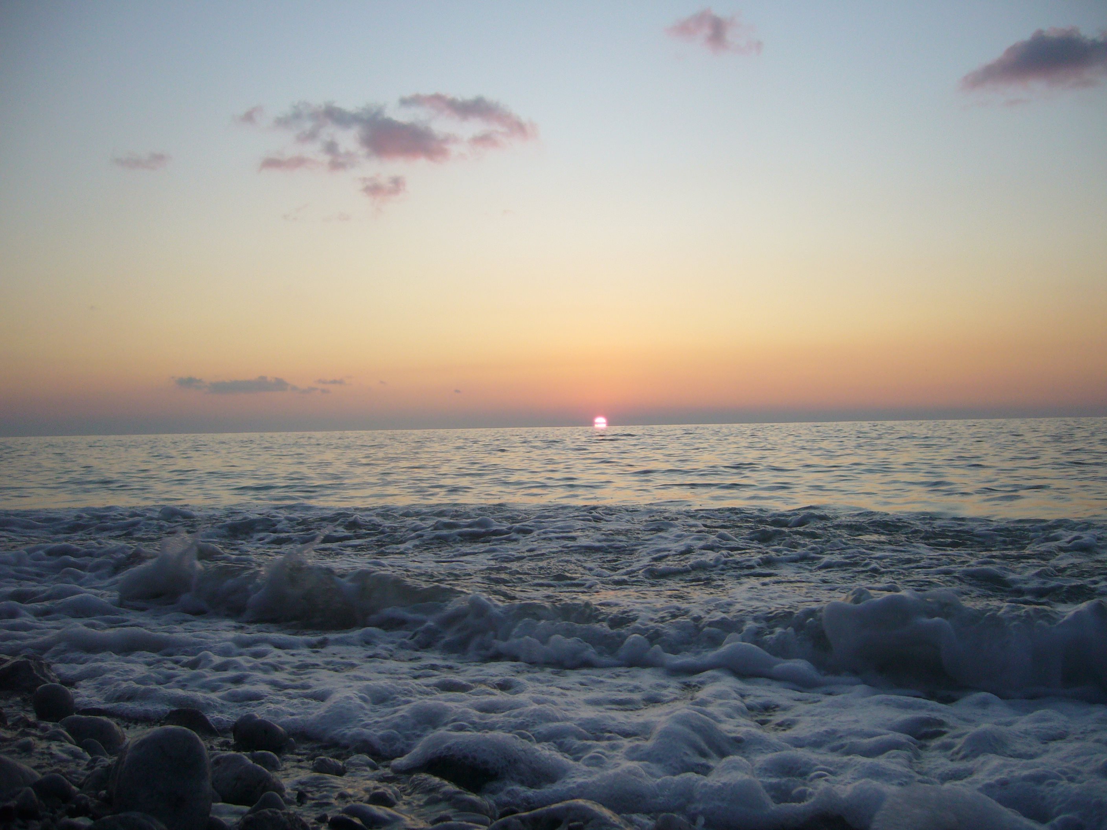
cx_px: 554
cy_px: 415
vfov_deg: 40.7
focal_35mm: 35
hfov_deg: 52.6
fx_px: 1119
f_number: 2.8
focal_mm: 5.8
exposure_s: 1/250
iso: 100
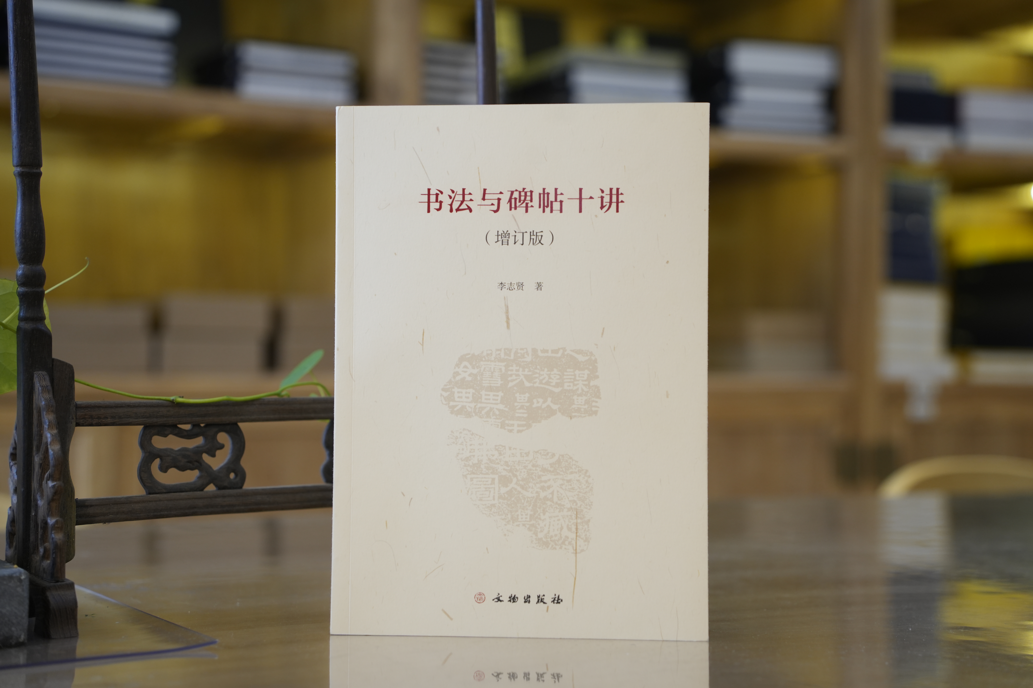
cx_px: 516
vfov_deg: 22.3
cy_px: 344
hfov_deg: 32.9
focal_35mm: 61
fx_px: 1750
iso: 640
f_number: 4.5
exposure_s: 1/80
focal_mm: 61
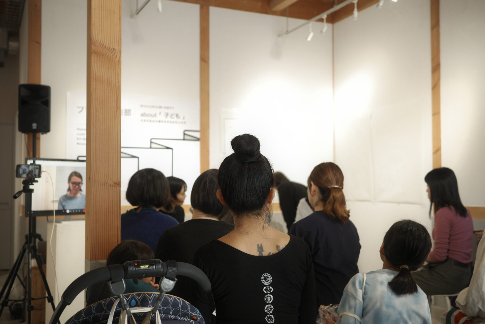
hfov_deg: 48.5
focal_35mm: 40
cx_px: 242
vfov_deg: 33.4
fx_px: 539
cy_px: 162
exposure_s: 1/40
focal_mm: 26
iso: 320
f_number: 2.8
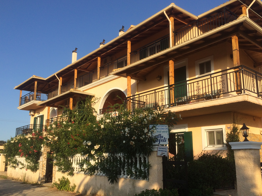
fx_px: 250
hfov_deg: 55.3
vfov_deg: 42.9
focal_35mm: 33
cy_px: 107
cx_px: 129
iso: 32
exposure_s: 1/1642
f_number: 2.2
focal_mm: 4.15
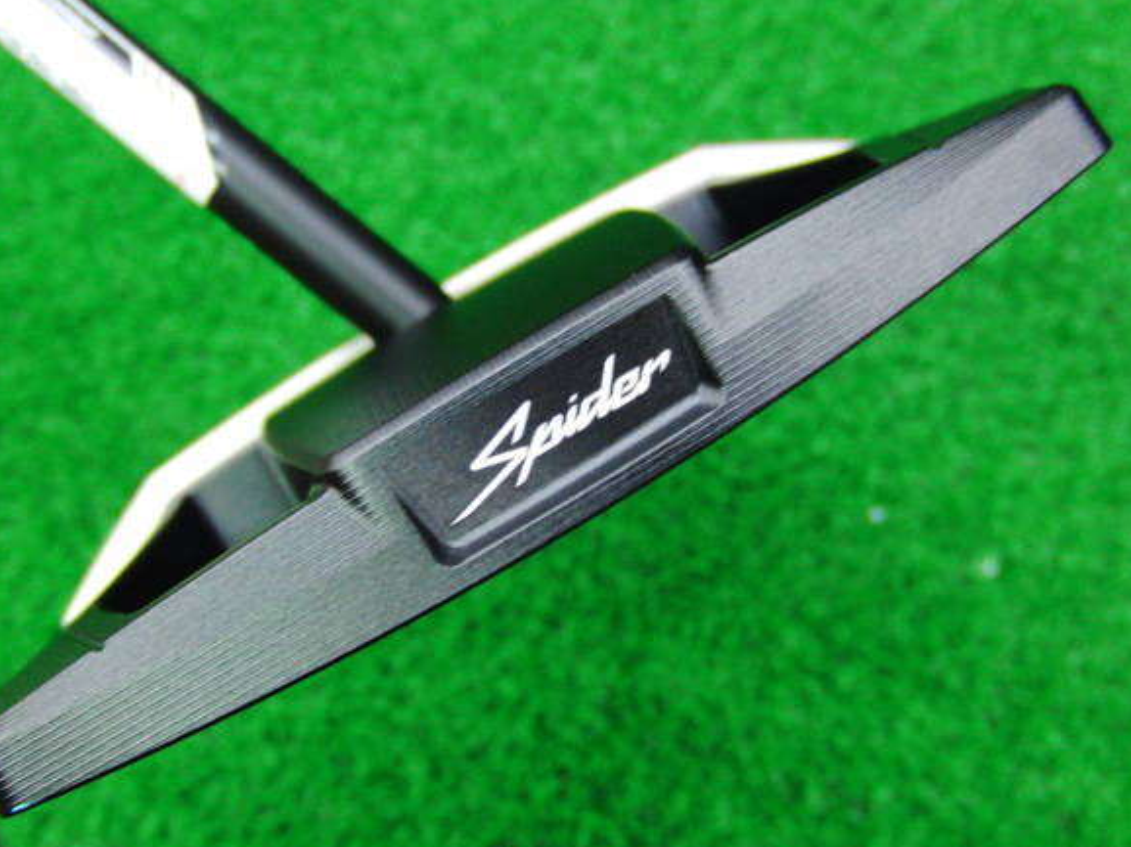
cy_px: 423
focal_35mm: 41
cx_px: 513
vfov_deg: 35.1
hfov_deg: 45.7
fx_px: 1339
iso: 400
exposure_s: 1/25
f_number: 3.6
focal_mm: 6.42
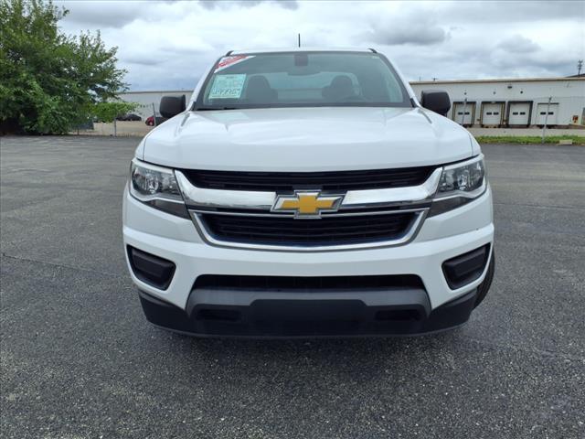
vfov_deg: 51.4
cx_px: 292
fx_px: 456
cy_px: 220
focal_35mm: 27
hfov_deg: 65.3
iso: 40
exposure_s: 1/1429
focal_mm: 3.58
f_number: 1.9
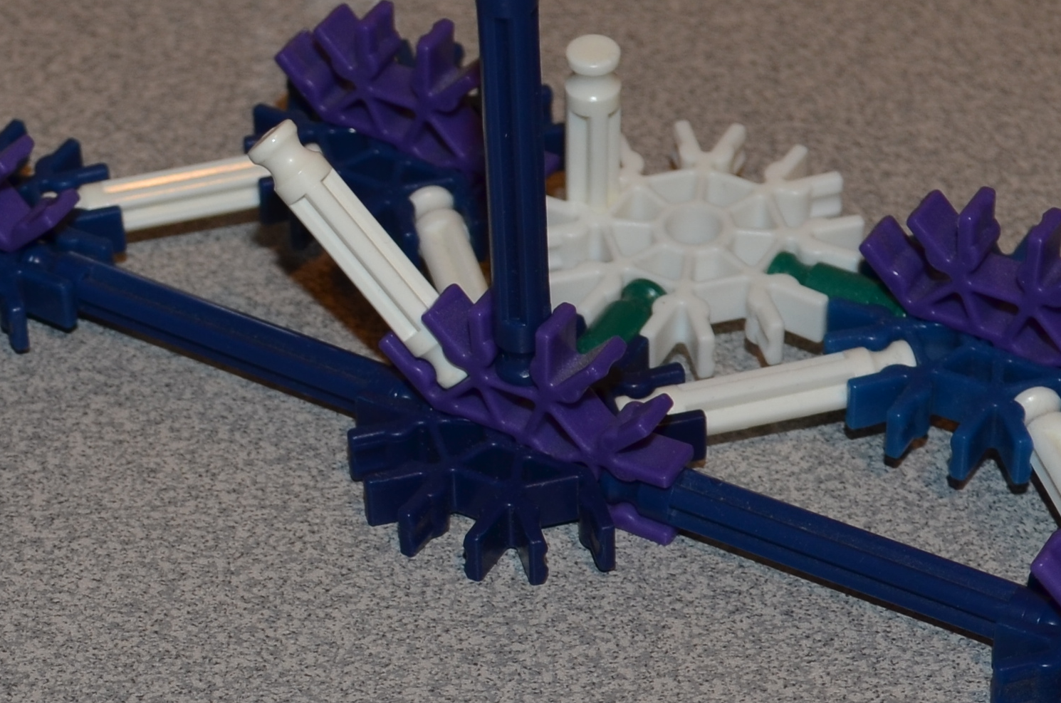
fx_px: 3794
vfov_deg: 10.5
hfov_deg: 15.8
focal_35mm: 129
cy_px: 766
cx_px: 244
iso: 200
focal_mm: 26
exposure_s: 1/30
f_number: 5.6
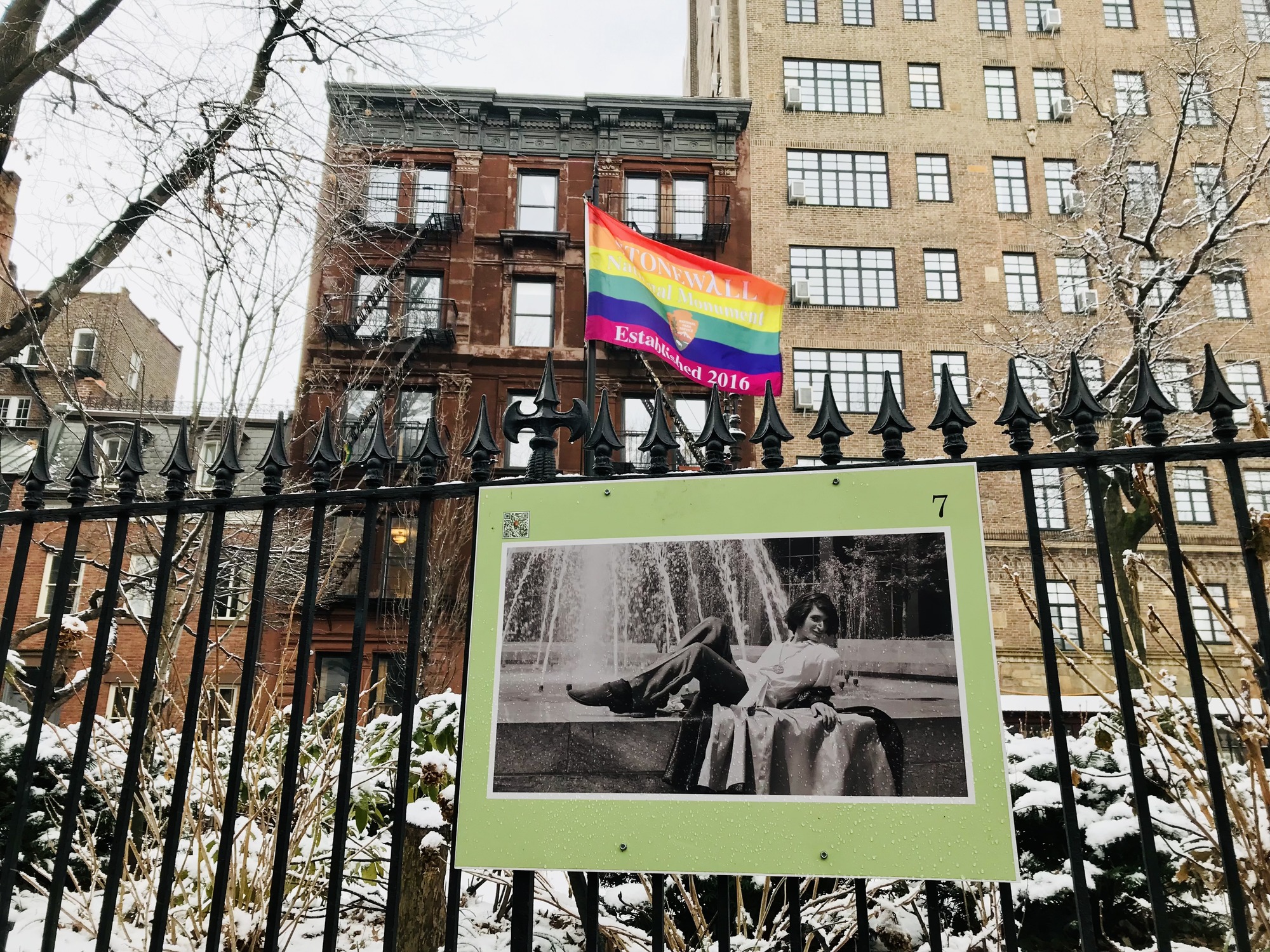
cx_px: 635
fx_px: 1027
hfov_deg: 63.4
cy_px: 476
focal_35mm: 28
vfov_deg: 49.7
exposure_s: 1/125
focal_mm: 3.99
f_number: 1.8
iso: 20
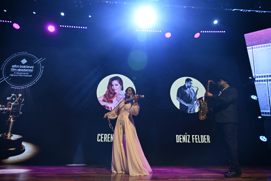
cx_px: 136
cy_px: 90
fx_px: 181
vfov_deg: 53.1
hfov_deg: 73.8
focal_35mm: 24
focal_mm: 24
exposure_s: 1/100
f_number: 2.8
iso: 160
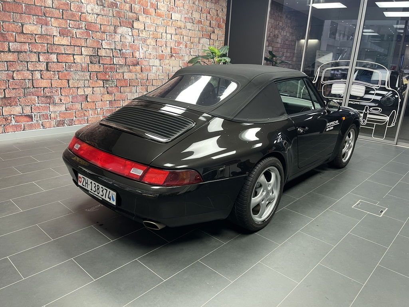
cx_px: 204
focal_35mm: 25
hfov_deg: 69.4
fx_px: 295
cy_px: 154
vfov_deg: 54.9
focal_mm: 5.1
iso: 160
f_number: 1.6
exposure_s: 1/50
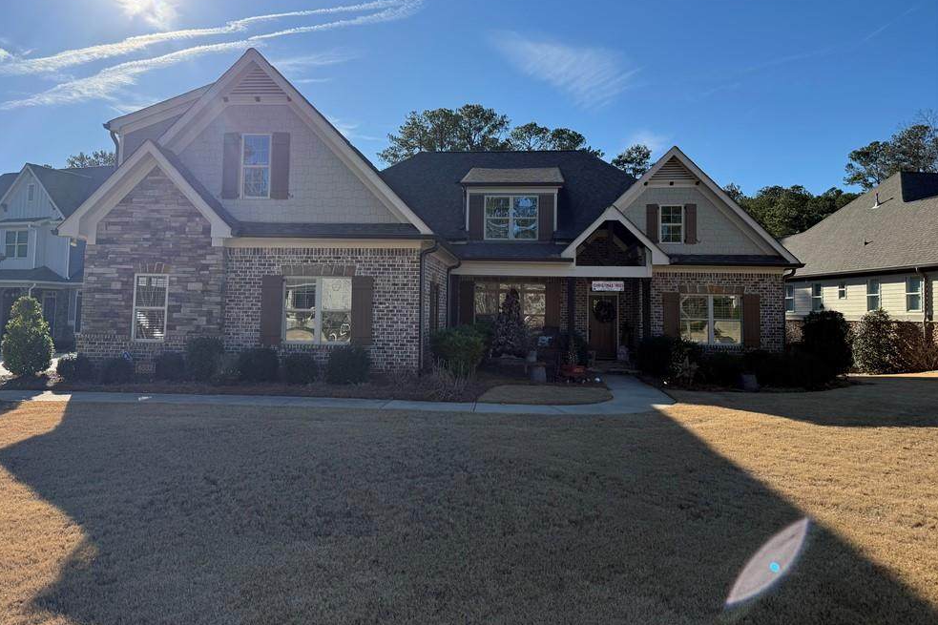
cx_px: 454
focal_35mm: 26
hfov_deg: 69.4
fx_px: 677
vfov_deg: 49.3
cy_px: 260
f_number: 1.78
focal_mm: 6.76
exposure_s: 1/5714
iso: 100
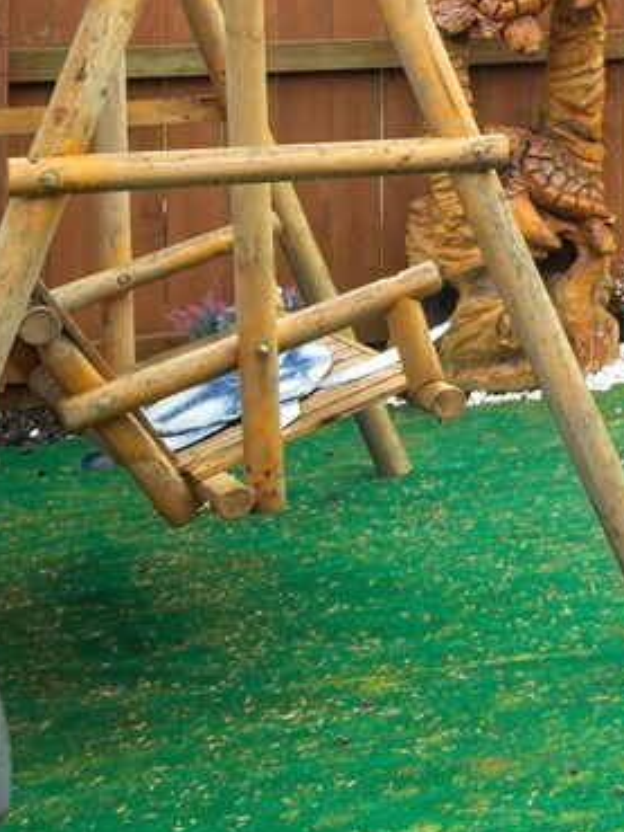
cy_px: -245
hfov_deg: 13.6
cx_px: 1380
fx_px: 2071
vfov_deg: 20.7
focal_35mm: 86
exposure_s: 1/25
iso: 200
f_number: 8
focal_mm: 13
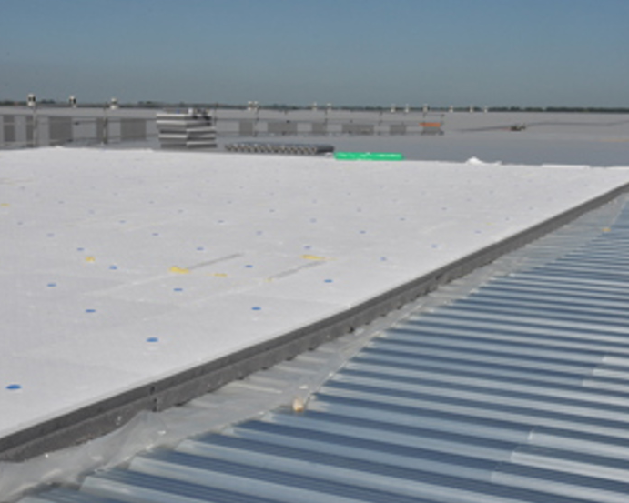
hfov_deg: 34.9
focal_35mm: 54
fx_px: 998
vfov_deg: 28.3
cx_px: 362
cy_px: 256
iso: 640
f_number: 25
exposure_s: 1/400
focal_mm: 31
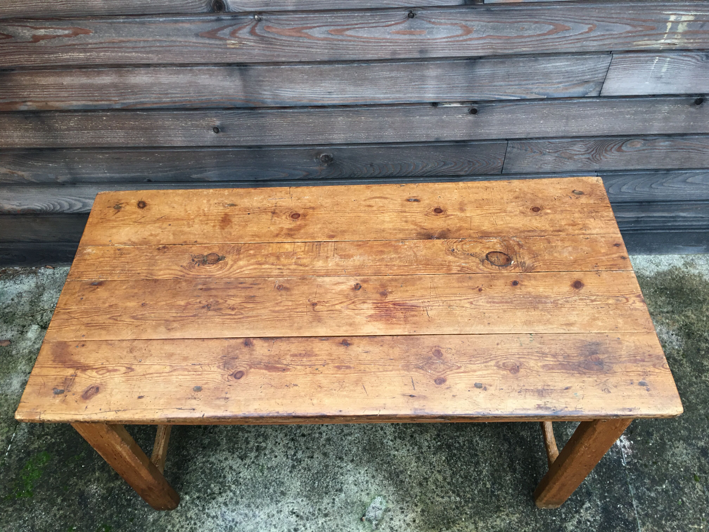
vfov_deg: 48.2
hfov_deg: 61.7
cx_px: 354
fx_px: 594
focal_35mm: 29
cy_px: 266
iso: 50
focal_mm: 4.15
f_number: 2.2
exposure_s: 1/17
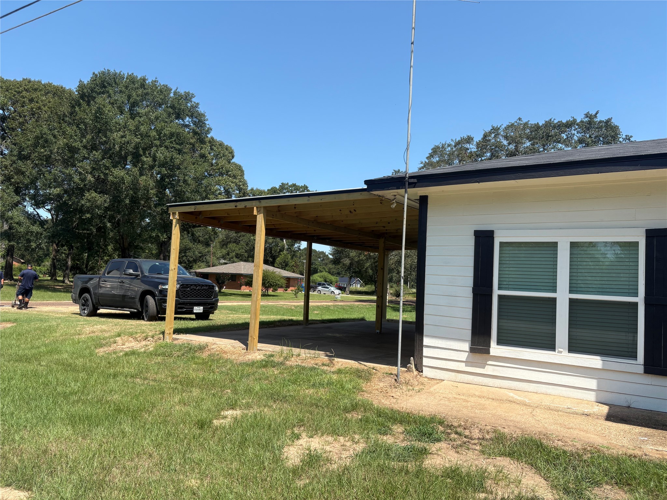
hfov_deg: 67.3
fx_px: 501
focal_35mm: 26
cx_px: 334
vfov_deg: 53.1
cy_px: 250
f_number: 1.6
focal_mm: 5.96
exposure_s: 1/2364
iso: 50
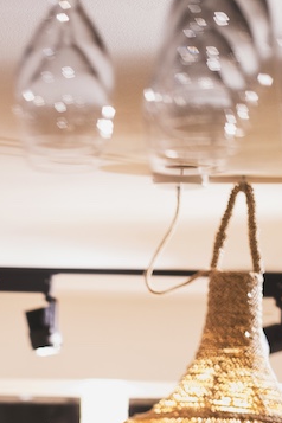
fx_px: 1727
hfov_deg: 9.0
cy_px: 748
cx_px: -202
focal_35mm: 147
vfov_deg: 12.8
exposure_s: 1/25
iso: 400
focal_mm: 27
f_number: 1.2
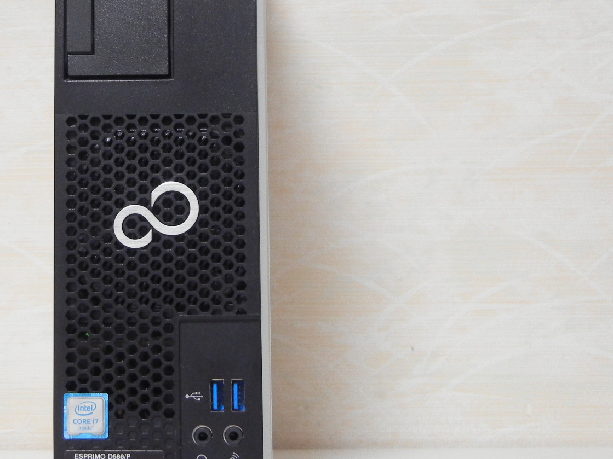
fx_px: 1912
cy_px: 89
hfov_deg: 18.1
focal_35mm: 108
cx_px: 172
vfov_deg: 13.6
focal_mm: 10.6
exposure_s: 1/7.1
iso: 400
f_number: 4
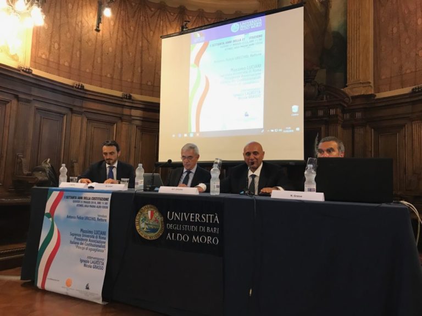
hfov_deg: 63.4
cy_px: 158
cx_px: 211
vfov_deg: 49.7
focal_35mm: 28
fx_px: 341
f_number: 1.8
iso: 80
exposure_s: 1/17
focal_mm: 3.99
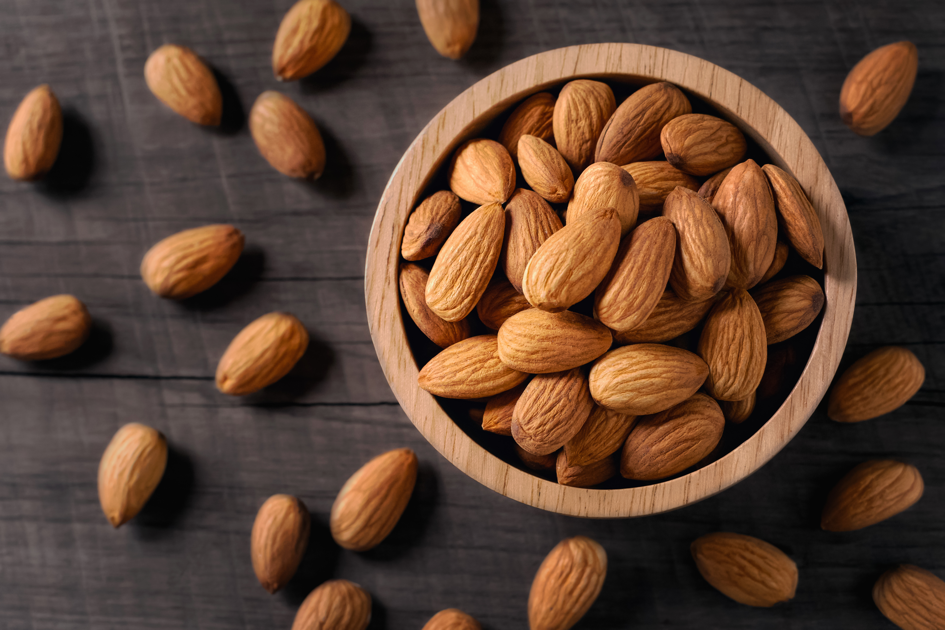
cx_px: 472
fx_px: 1312
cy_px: 315
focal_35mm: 50
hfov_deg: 39.6
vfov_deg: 27.0
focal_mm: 50
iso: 800
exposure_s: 1/60
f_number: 5.6
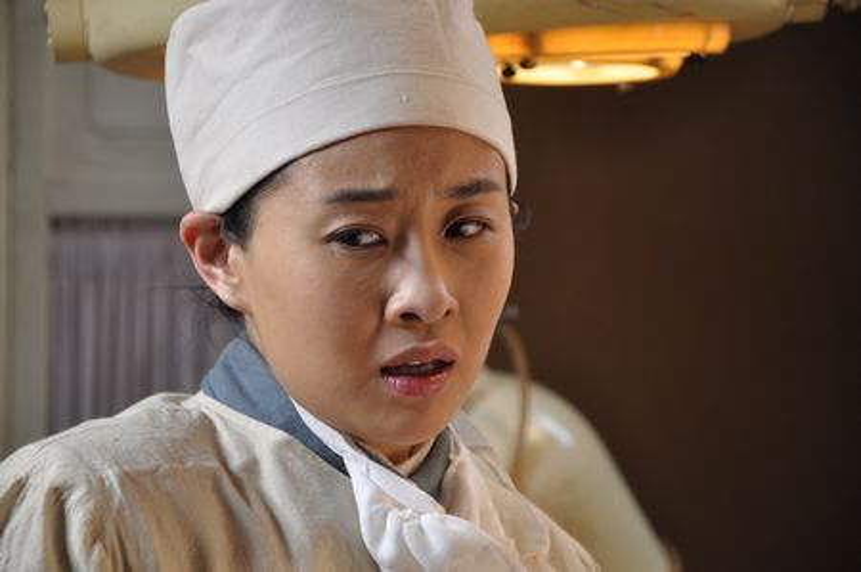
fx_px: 3297
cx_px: 430
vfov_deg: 9.9
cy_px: 286
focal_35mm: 138
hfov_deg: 14.9
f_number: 5.6
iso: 640
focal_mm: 92
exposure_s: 1/80
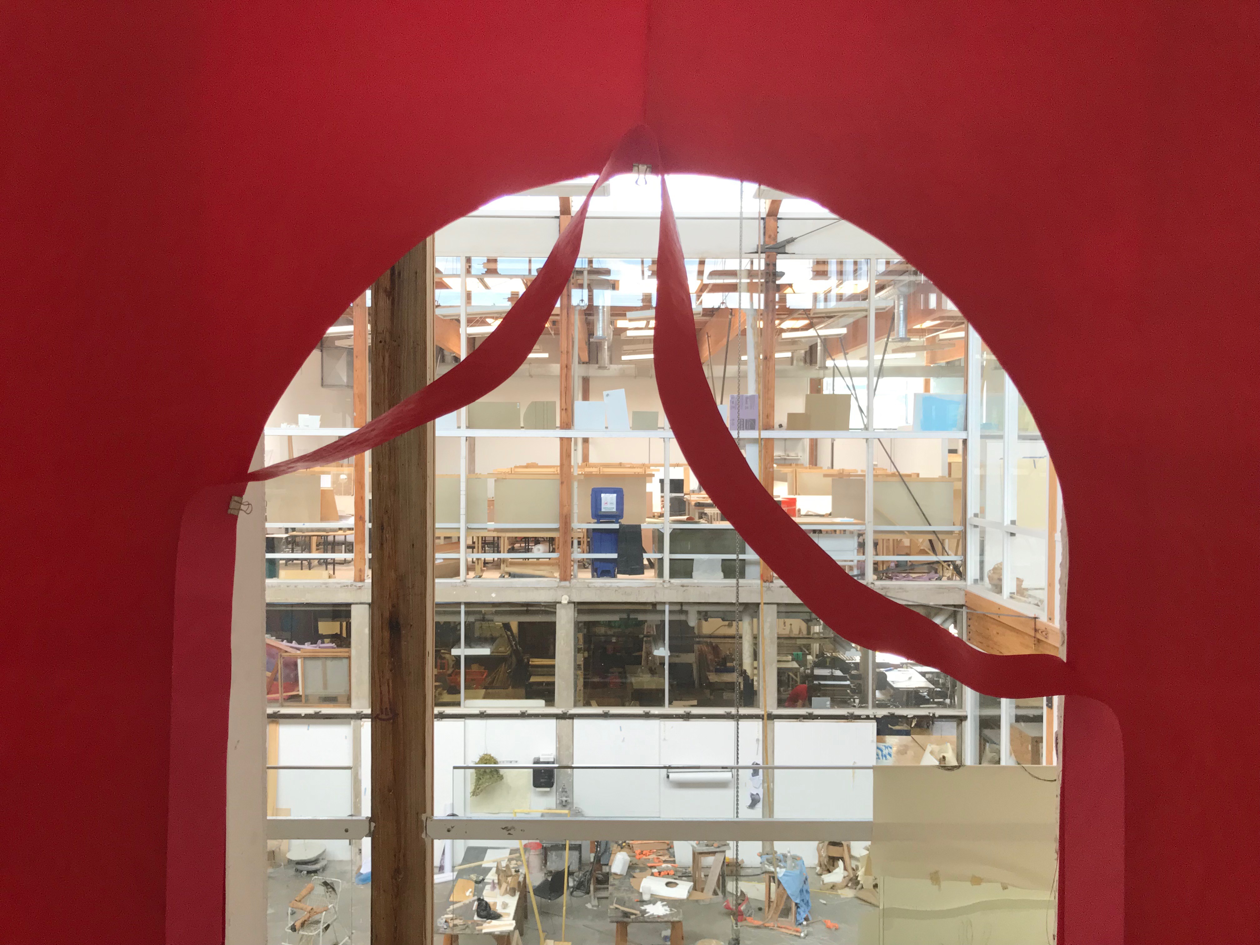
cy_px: 472
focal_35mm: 28
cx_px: 630
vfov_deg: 49.7
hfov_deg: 63.4
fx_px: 1019
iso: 40
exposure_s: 1/120
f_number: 1.8
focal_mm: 3.99
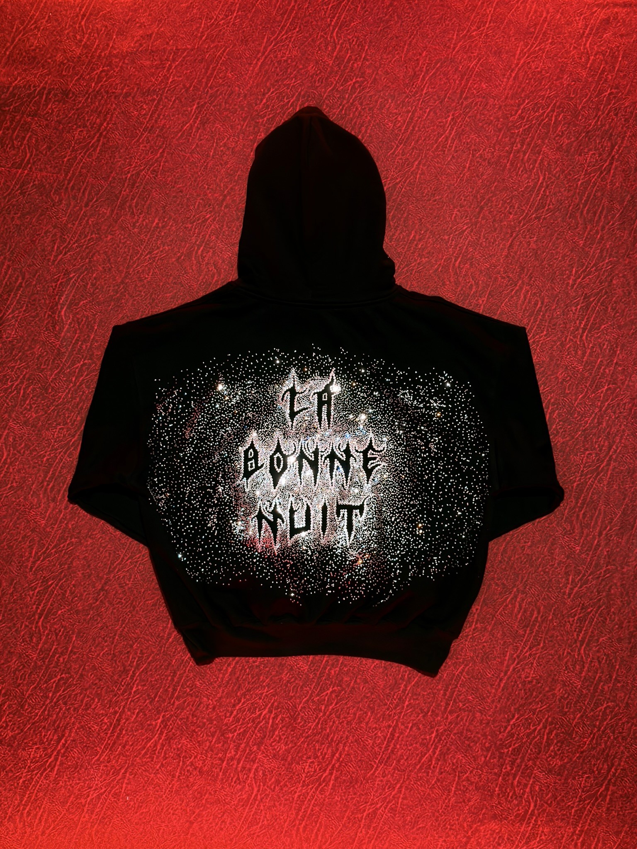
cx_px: 318
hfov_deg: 40.7
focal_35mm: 35
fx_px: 859
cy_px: 424
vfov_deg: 52.6
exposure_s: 1/30
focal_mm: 6.76
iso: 640
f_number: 1.78
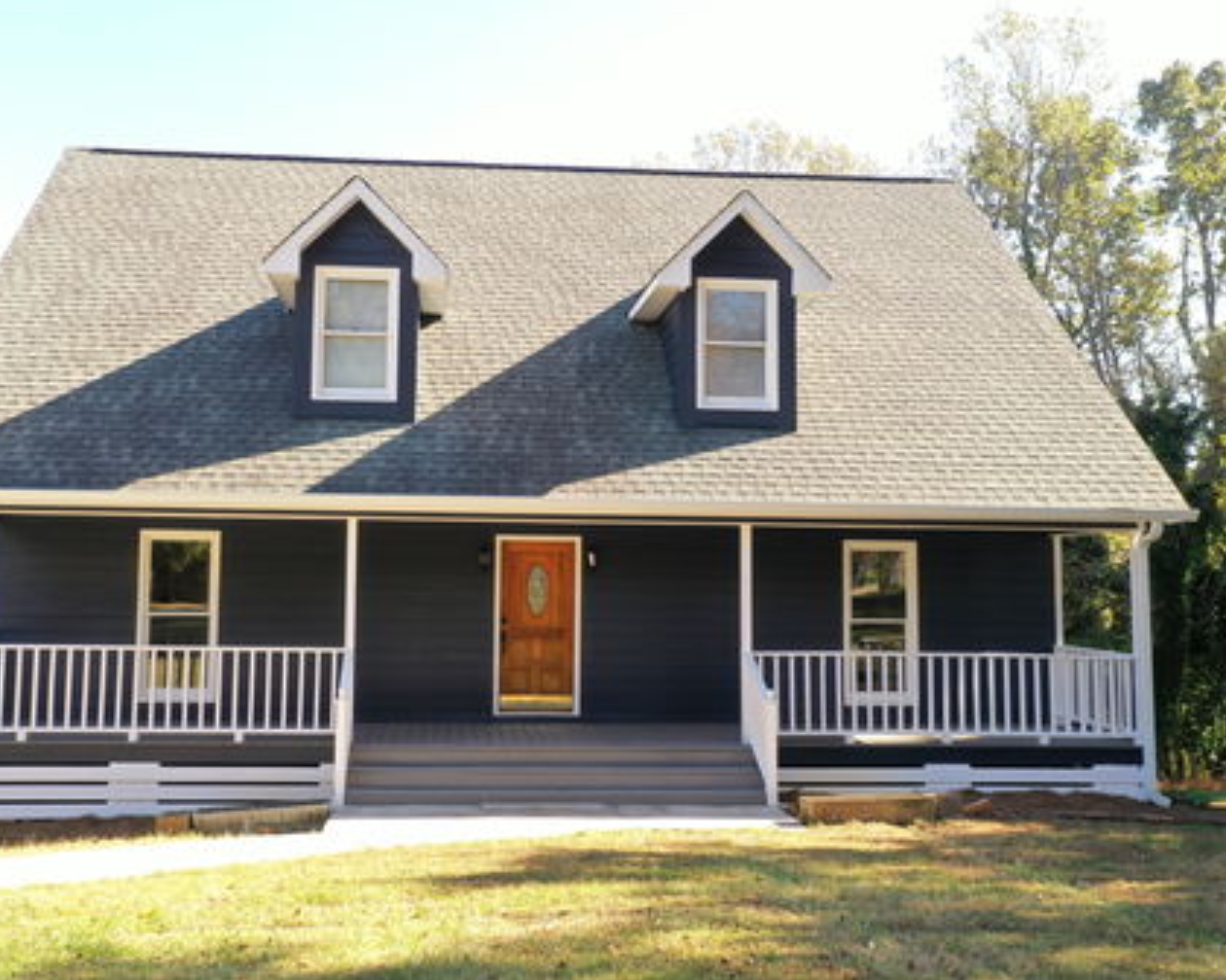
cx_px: 525
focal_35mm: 32
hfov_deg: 55.5
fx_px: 1161
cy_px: 486
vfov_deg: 45.8
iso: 100
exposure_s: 1/120
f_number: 4.5
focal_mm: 10.26
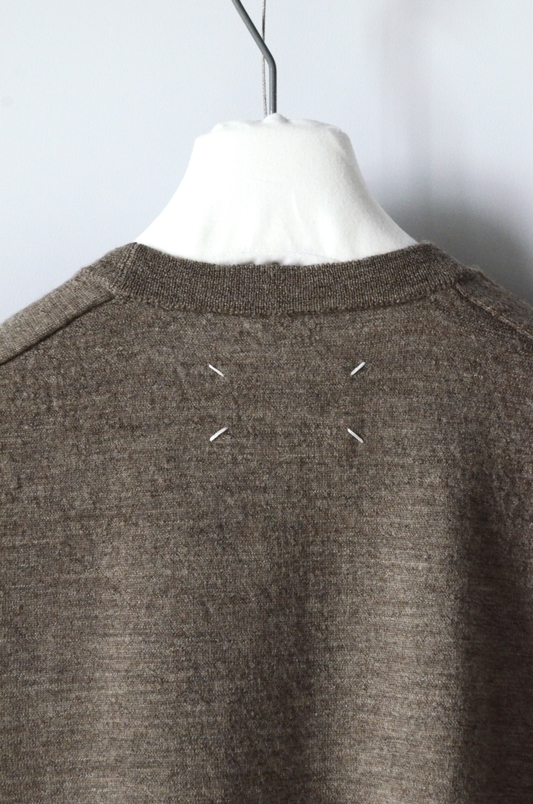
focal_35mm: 117
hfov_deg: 11.7
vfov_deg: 17.5
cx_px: 266
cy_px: 402
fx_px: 2610
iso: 2500
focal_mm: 78
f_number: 8
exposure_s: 1/40
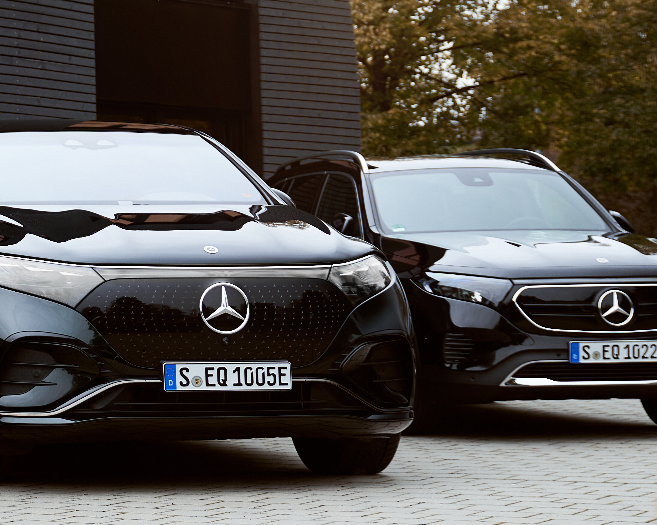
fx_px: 2119
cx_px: -240
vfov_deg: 14.1
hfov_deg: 16.5
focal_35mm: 109
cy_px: 148
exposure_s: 1/250
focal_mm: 35
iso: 160
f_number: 2.8
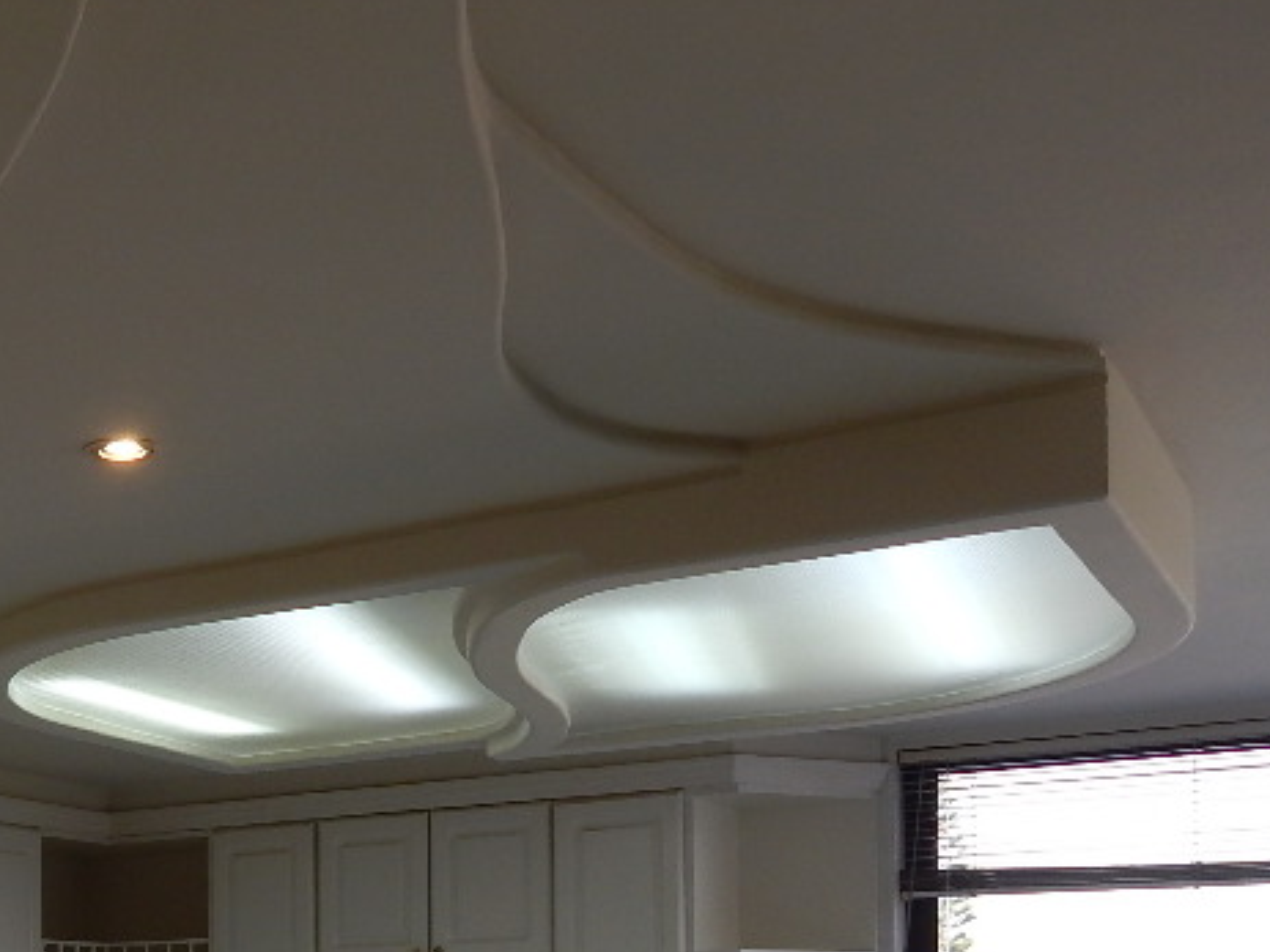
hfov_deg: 34.6
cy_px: 1062
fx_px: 1944
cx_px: 178
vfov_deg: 25.4
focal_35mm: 53
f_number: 3
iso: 125
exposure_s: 1/80
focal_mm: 4
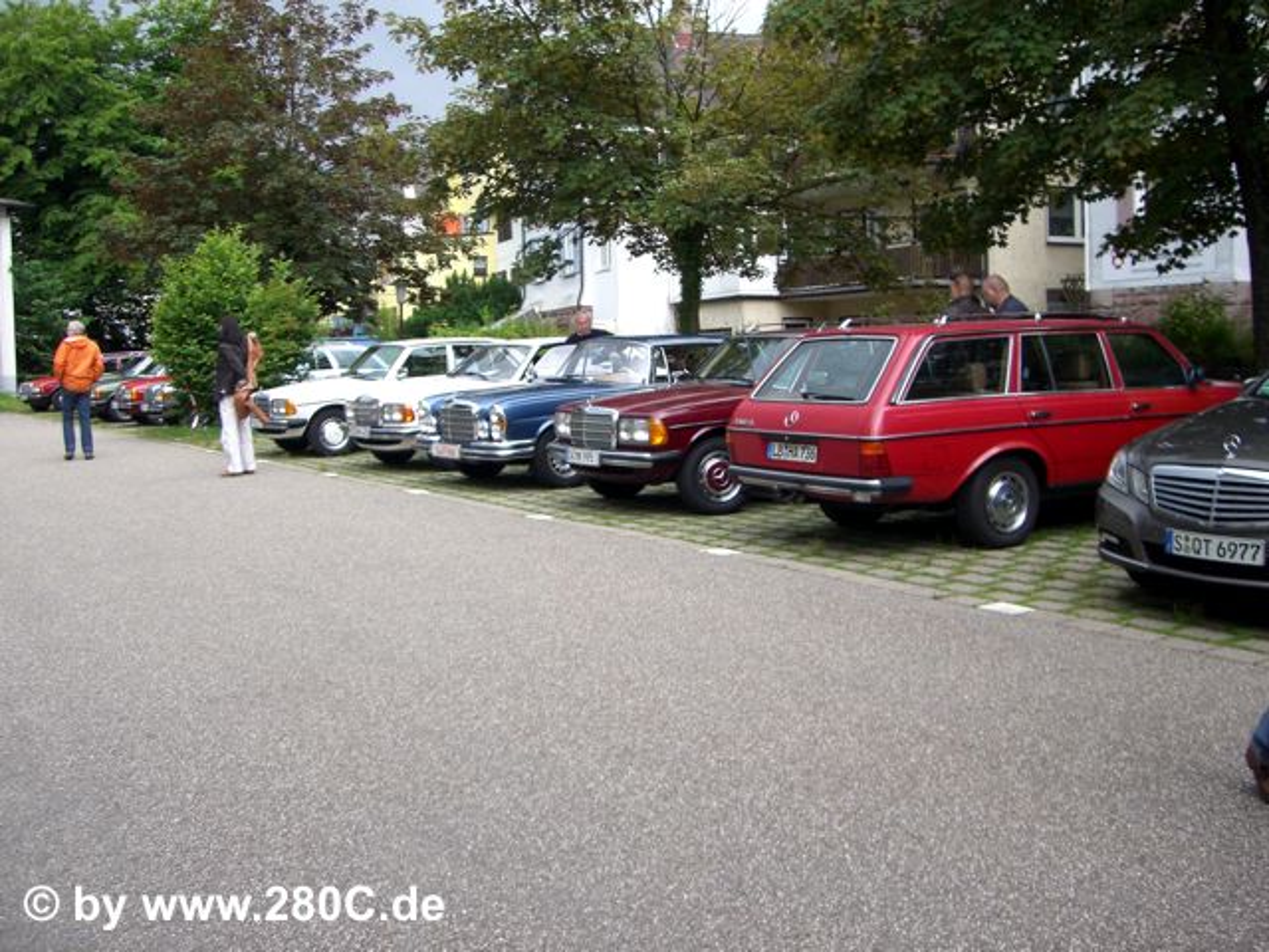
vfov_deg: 37.7
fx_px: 1393
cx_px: 634
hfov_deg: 49.0
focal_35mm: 38
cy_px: 476
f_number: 2.7
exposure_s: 1/125
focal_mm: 6.2
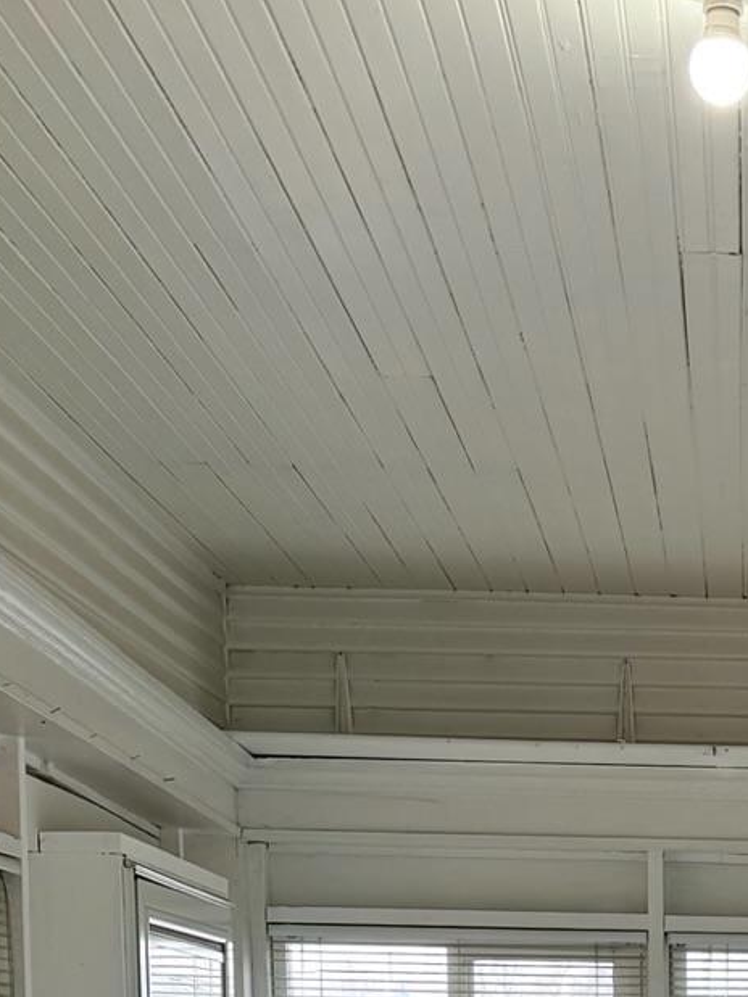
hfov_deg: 16.6
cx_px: 858
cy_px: 1518
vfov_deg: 19.6
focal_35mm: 86
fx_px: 2479
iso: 40
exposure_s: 1/134
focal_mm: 5.96
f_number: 1.6
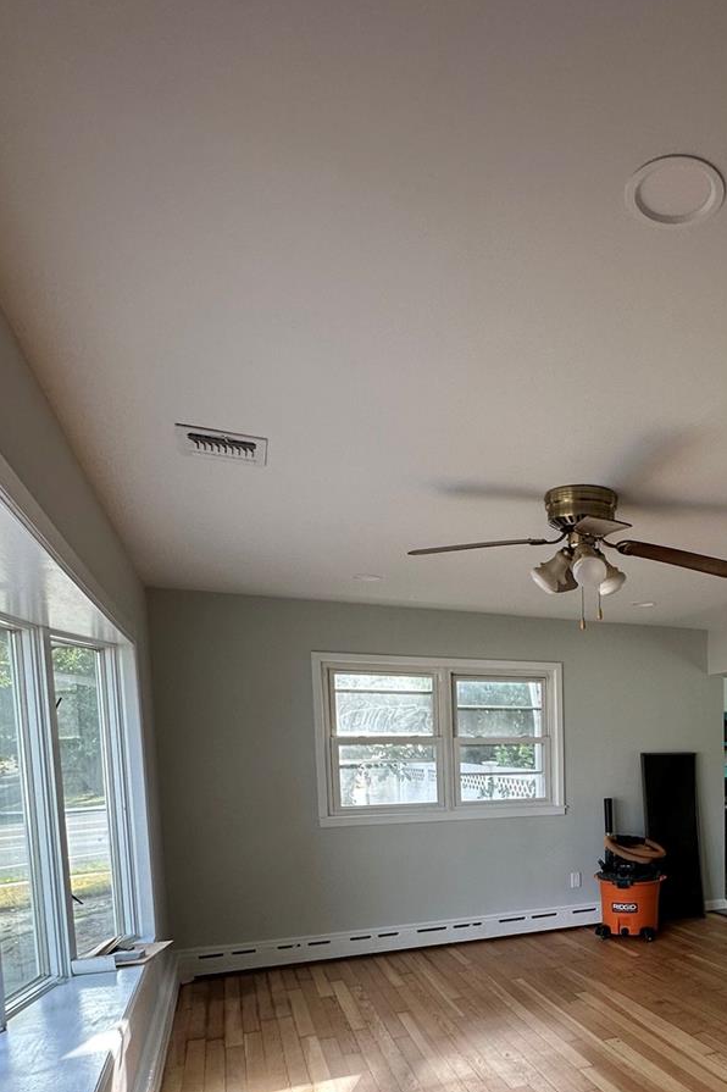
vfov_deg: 67.1
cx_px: 623
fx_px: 758
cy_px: 816
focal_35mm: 25
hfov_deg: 47.2
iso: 80
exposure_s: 1/99
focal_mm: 2.22
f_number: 2.2
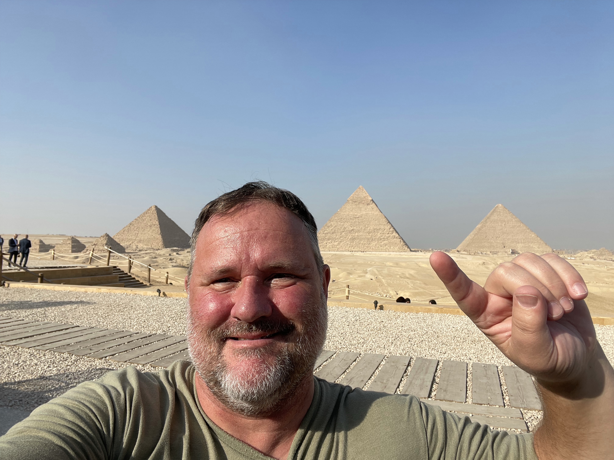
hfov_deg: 73.9
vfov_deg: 58.9
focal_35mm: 23
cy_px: 230
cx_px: 307
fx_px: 408
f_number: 2.2
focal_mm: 2.71
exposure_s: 1/1101
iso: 25
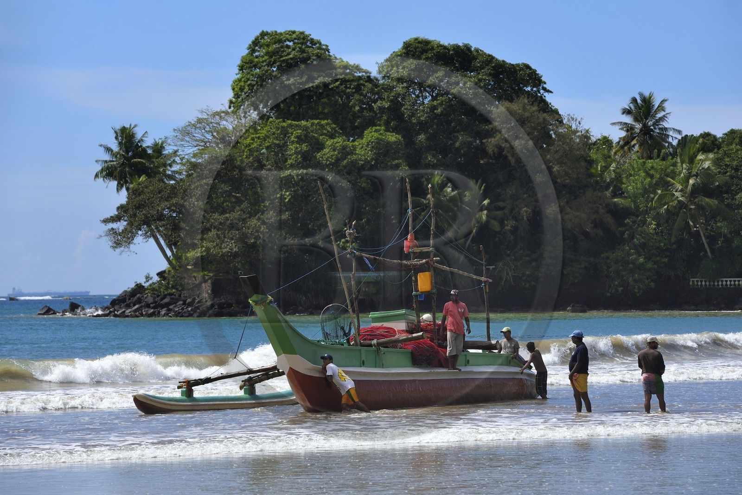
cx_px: 371
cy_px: 248
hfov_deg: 10.3
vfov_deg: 6.9
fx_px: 4121
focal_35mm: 200
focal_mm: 200
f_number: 10
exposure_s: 1/400
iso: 200
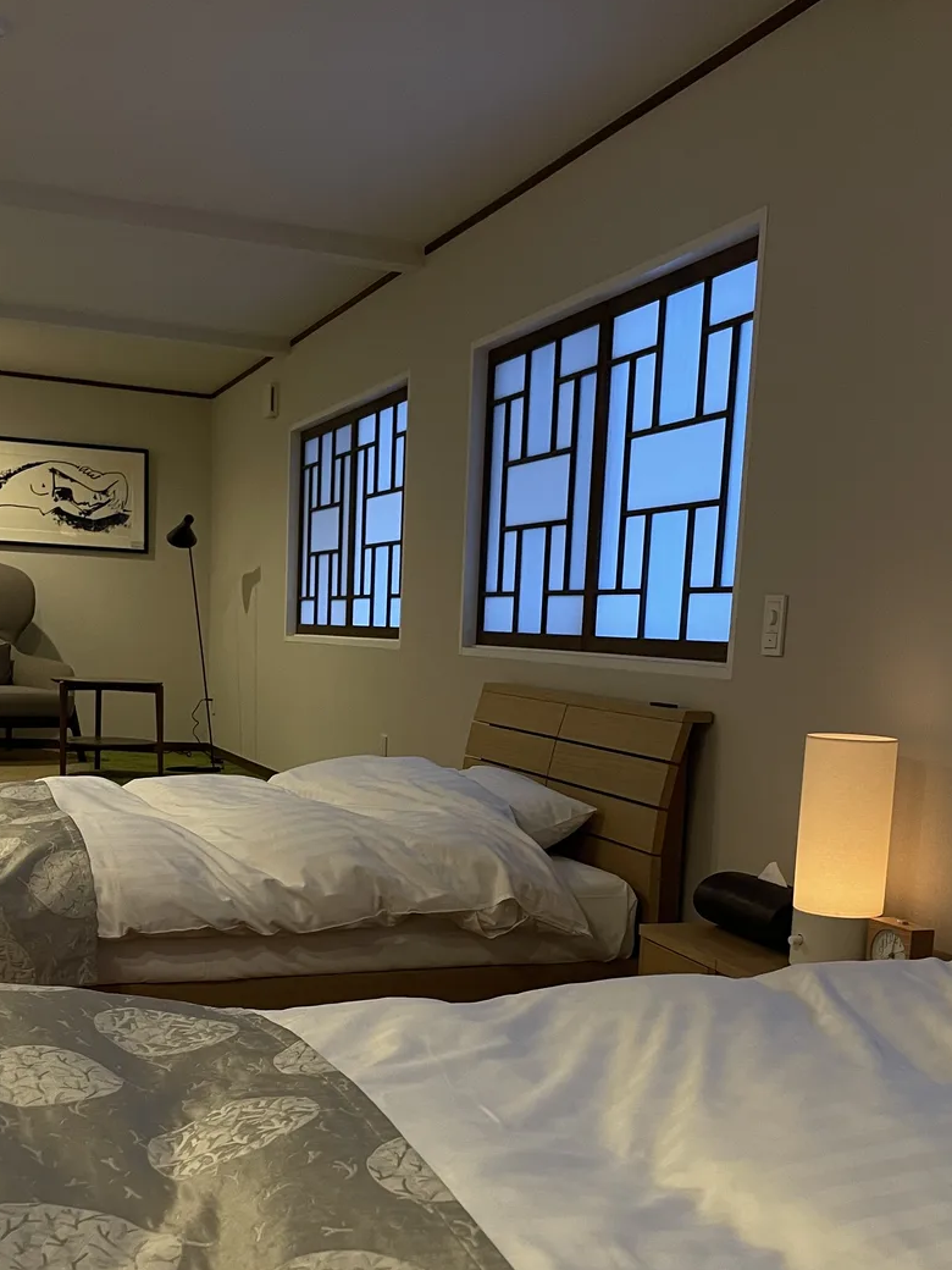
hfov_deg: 36.0
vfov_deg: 45.9
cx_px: 475
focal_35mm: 40
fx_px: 1467
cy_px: 872
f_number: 1.6
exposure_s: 1/81
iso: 125
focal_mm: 4.2
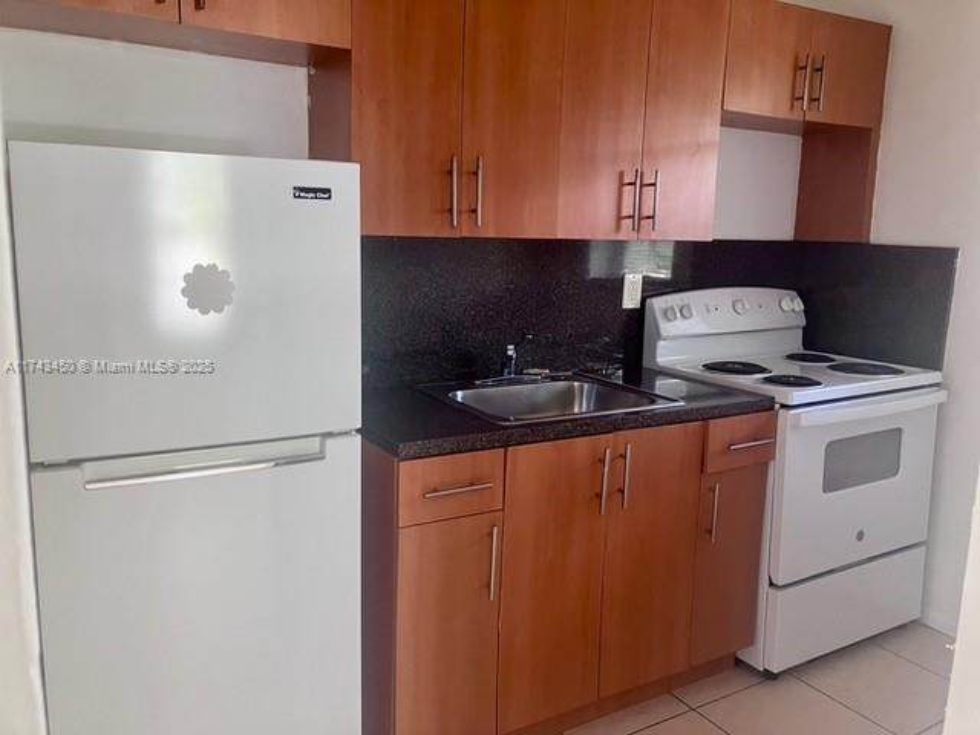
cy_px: 368
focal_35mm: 28
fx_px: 793
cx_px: 490
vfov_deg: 49.7
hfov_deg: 63.4
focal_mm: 3.99
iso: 160
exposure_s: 1/60
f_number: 1.8
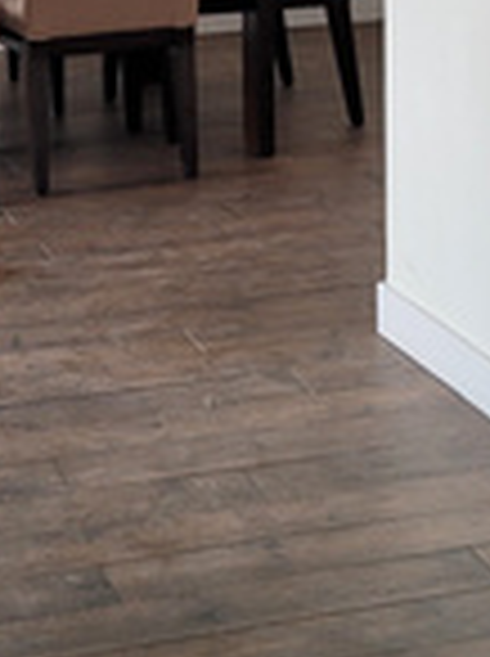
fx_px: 2593
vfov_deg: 13.9
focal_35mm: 137
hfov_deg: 10.7
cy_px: -171
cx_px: 436
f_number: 1.8
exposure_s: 1/120
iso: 100
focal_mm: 5.4
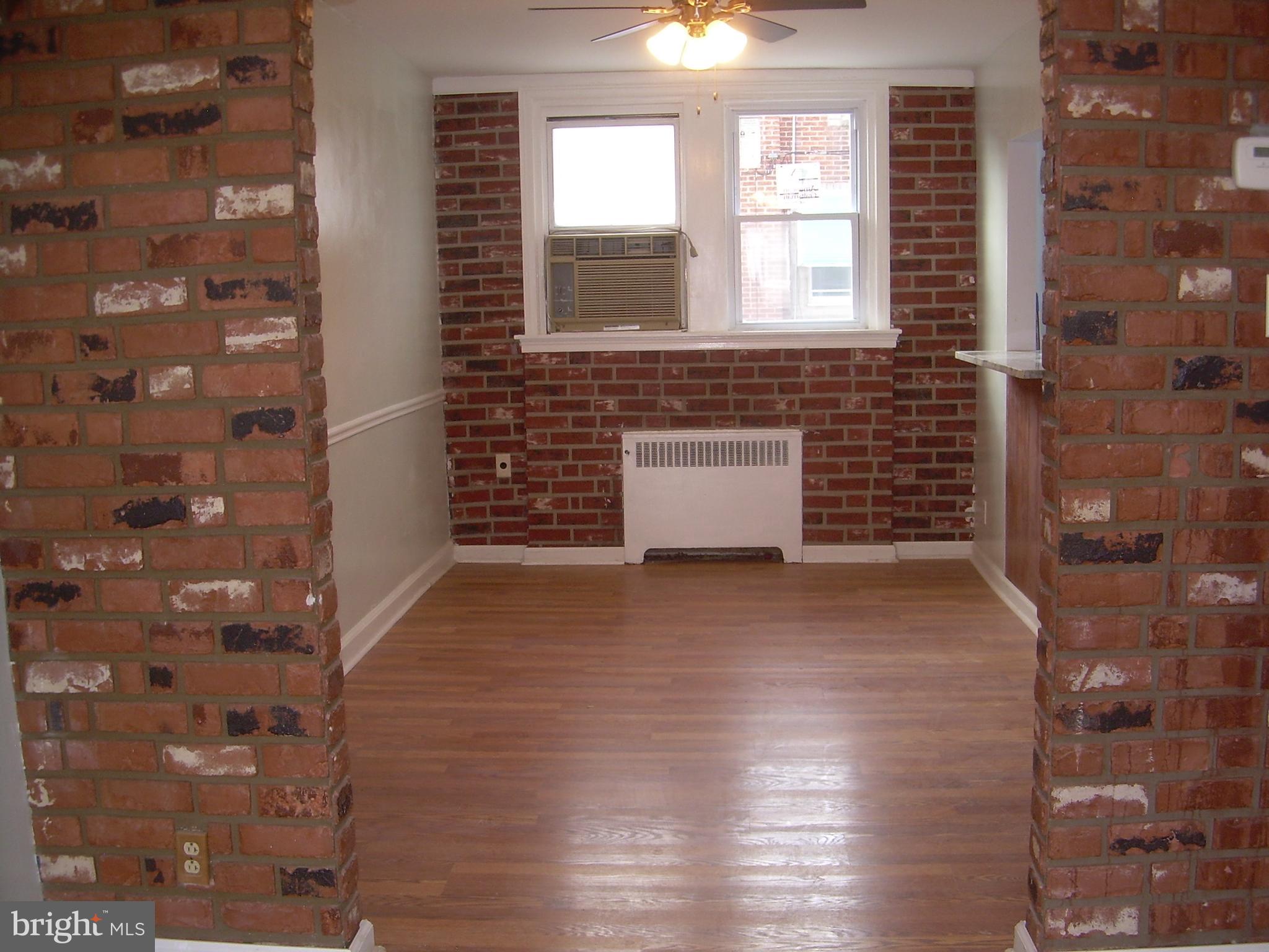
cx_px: 634
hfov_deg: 49.0
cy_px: 476
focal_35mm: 38
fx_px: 1393
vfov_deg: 37.7
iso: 50
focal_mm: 6.3
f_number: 2.8
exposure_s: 1/30
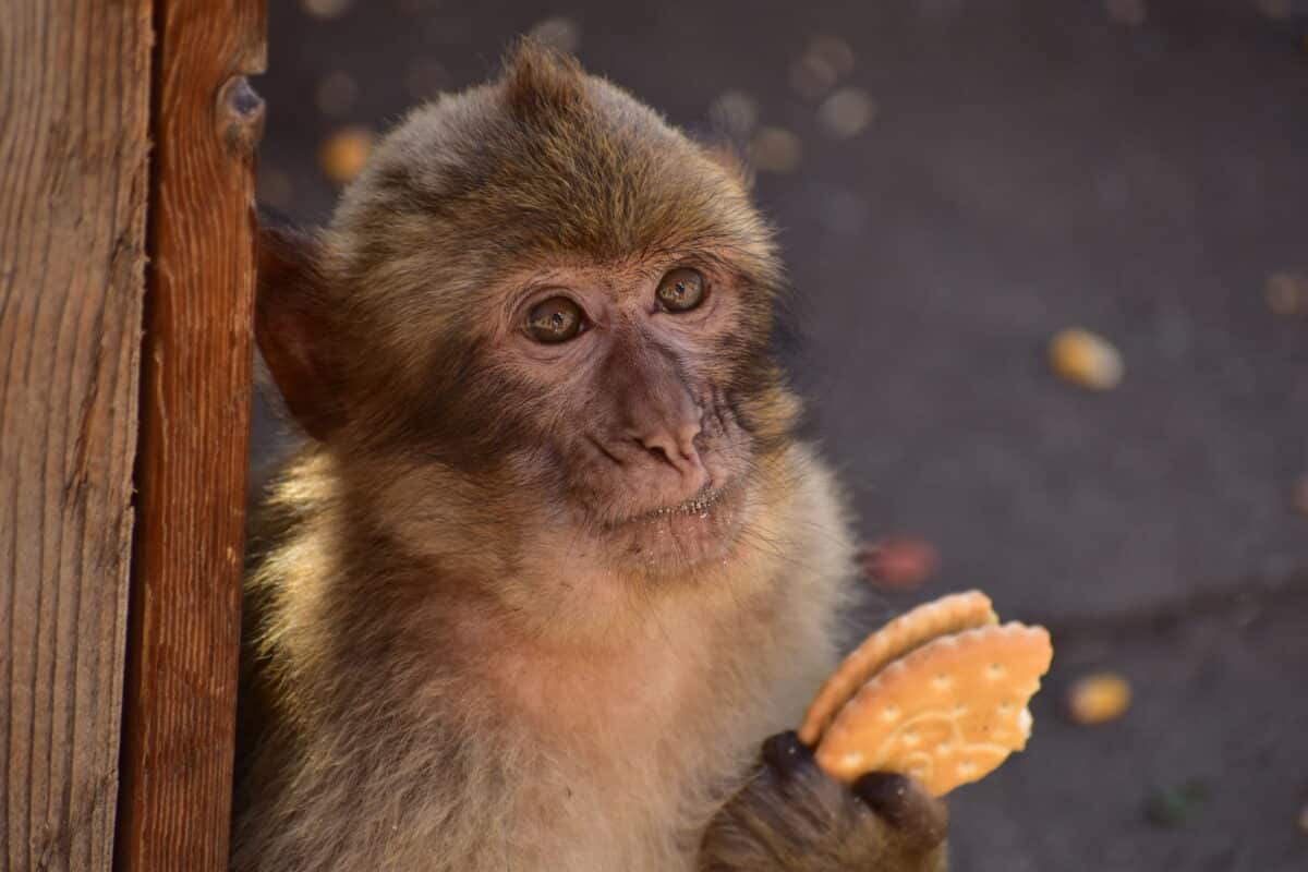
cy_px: 436
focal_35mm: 345
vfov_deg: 4.0
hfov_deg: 6.0
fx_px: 12534
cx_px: 654
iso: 500
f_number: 5.6
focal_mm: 230
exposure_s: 1/400
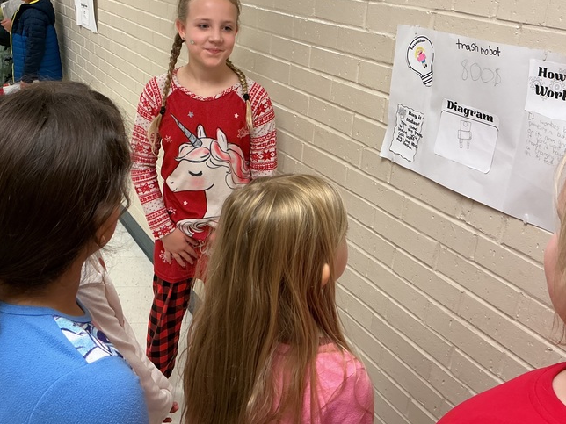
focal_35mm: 36
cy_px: 162
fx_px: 589
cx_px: 265
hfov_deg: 51.3
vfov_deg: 39.4
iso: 80
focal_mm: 3
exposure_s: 1/60
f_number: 1.8
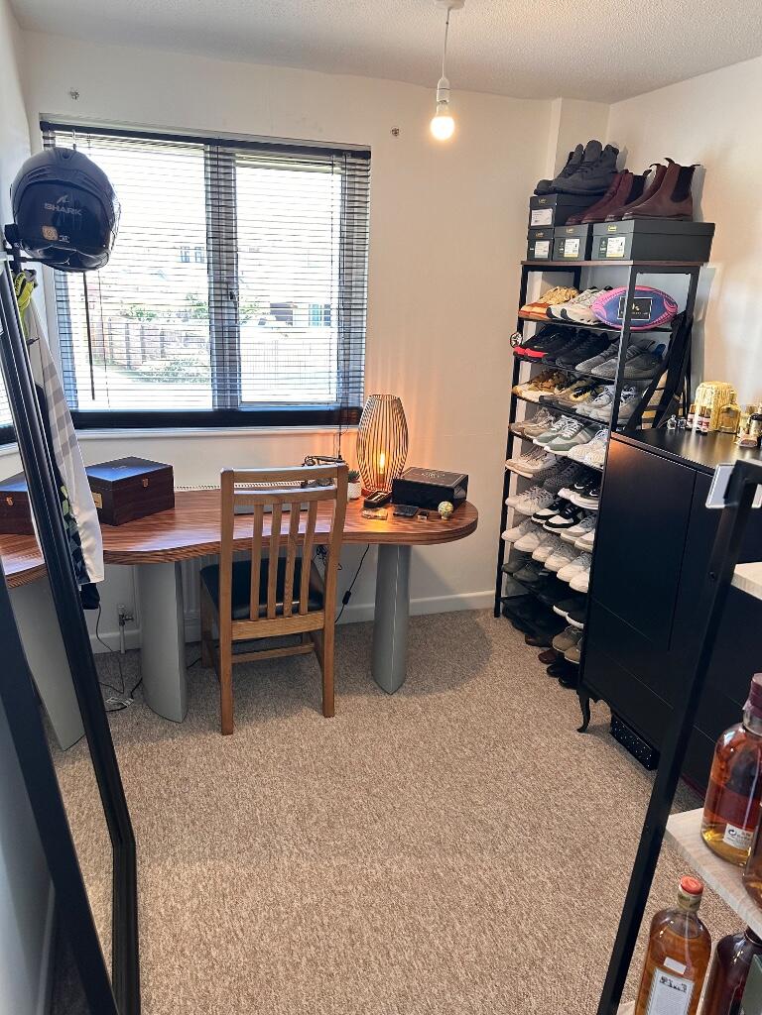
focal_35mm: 24
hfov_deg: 56.8
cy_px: 508
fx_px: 704
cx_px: 381
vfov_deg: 71.6
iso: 160
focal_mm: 6.86
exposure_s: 1/100
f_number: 1.78
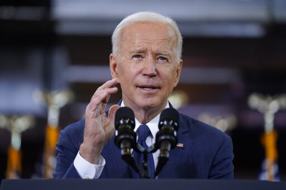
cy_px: 95
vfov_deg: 7.8
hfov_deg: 11.7
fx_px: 1398
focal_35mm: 176
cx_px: 143
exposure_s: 1/640
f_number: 2.8
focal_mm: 176
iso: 2000
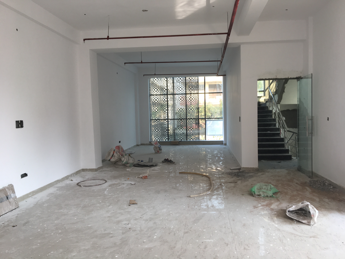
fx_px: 289
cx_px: 172
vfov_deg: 48.2
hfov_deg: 61.7
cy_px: 130
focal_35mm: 29
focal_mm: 4.15
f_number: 2.2
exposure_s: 1/50
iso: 25
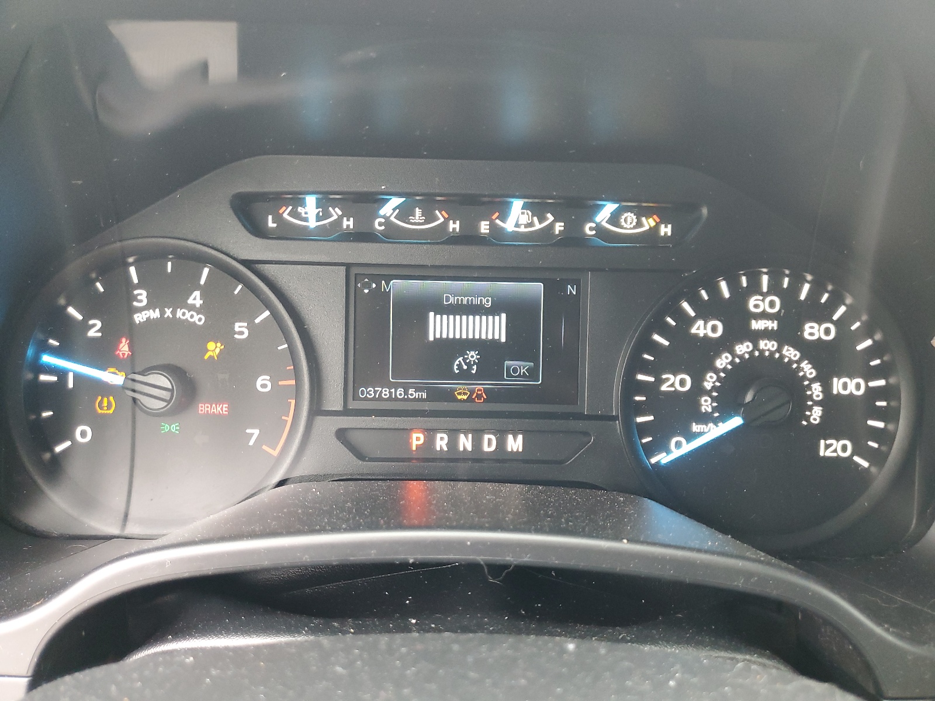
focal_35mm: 26
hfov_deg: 67.3
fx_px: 702
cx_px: 468
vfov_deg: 53.1
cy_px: 350
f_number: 1.5
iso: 215
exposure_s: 1/60.2
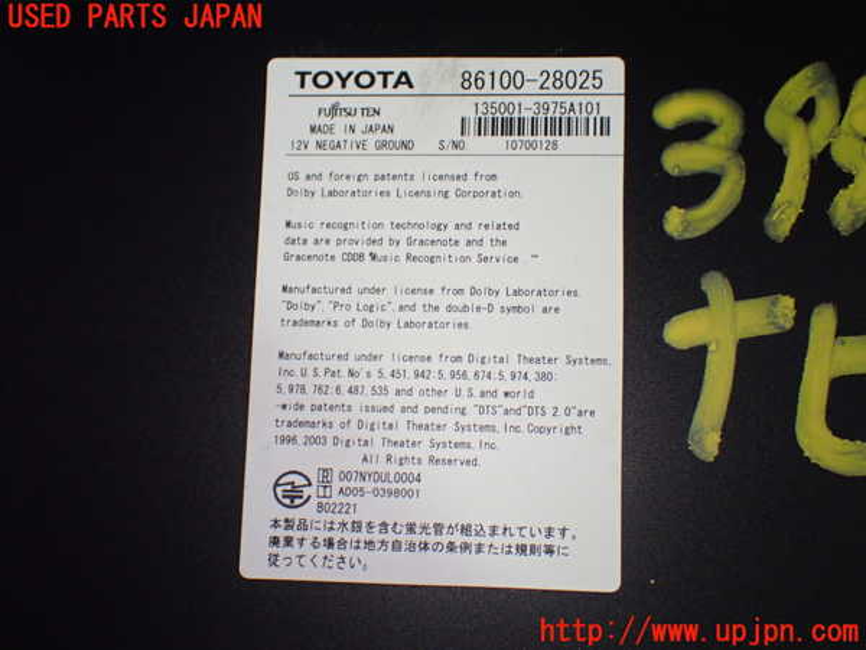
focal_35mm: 47
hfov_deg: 40.4
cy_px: 325
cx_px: 433
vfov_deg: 30.9
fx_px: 1176
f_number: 3.1
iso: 800
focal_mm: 8.4
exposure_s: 1/200
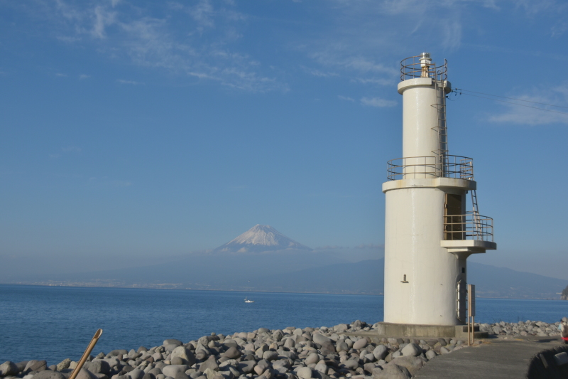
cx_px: 284
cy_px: 190
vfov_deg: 28.1
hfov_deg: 41.1
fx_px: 757
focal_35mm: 48
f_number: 5.6
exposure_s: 1/4000
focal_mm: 32
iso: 100
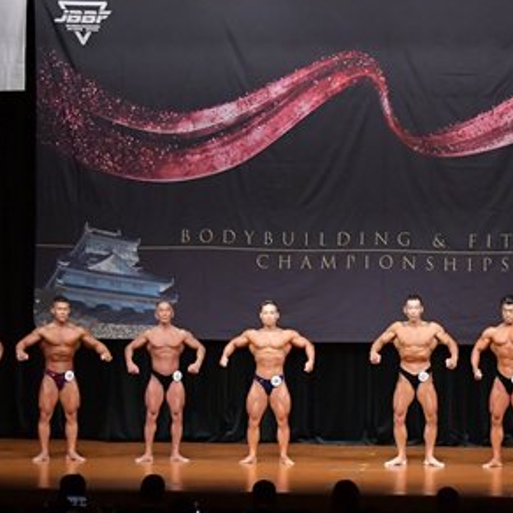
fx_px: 2381
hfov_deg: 12.3
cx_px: 386
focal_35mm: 142
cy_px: 290
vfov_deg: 12.3
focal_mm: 42
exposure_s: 1/400
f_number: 5.6
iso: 5000
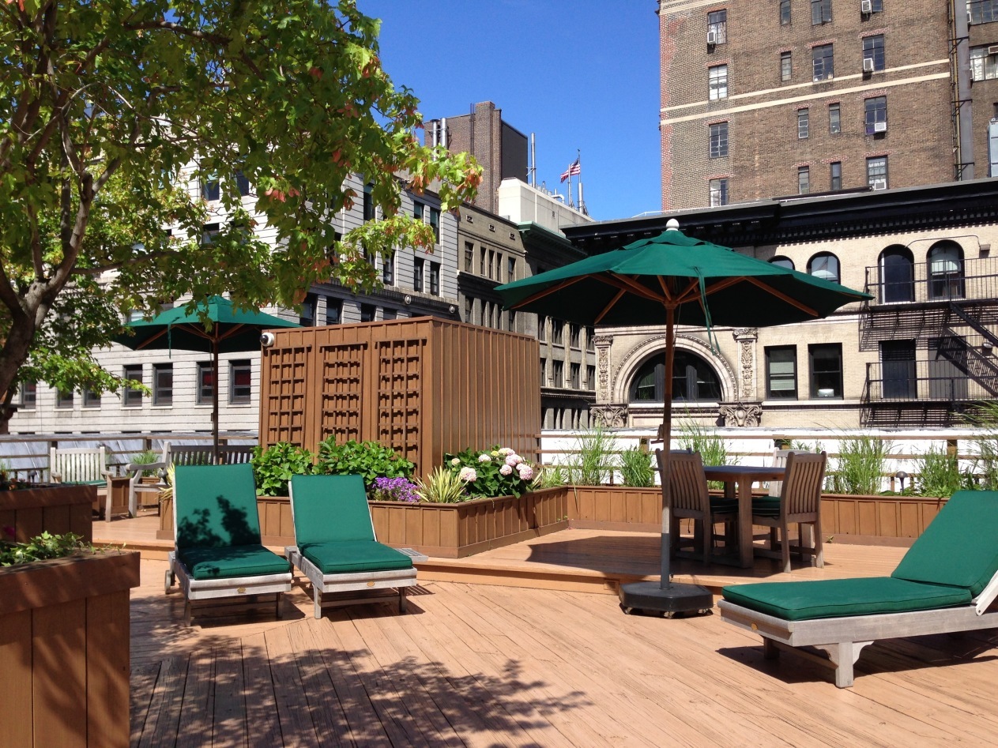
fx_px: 951
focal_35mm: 33
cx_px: 499
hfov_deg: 55.4
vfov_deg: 42.9
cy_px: 374
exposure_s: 1/1106
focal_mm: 4.12
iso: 50
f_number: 2.4
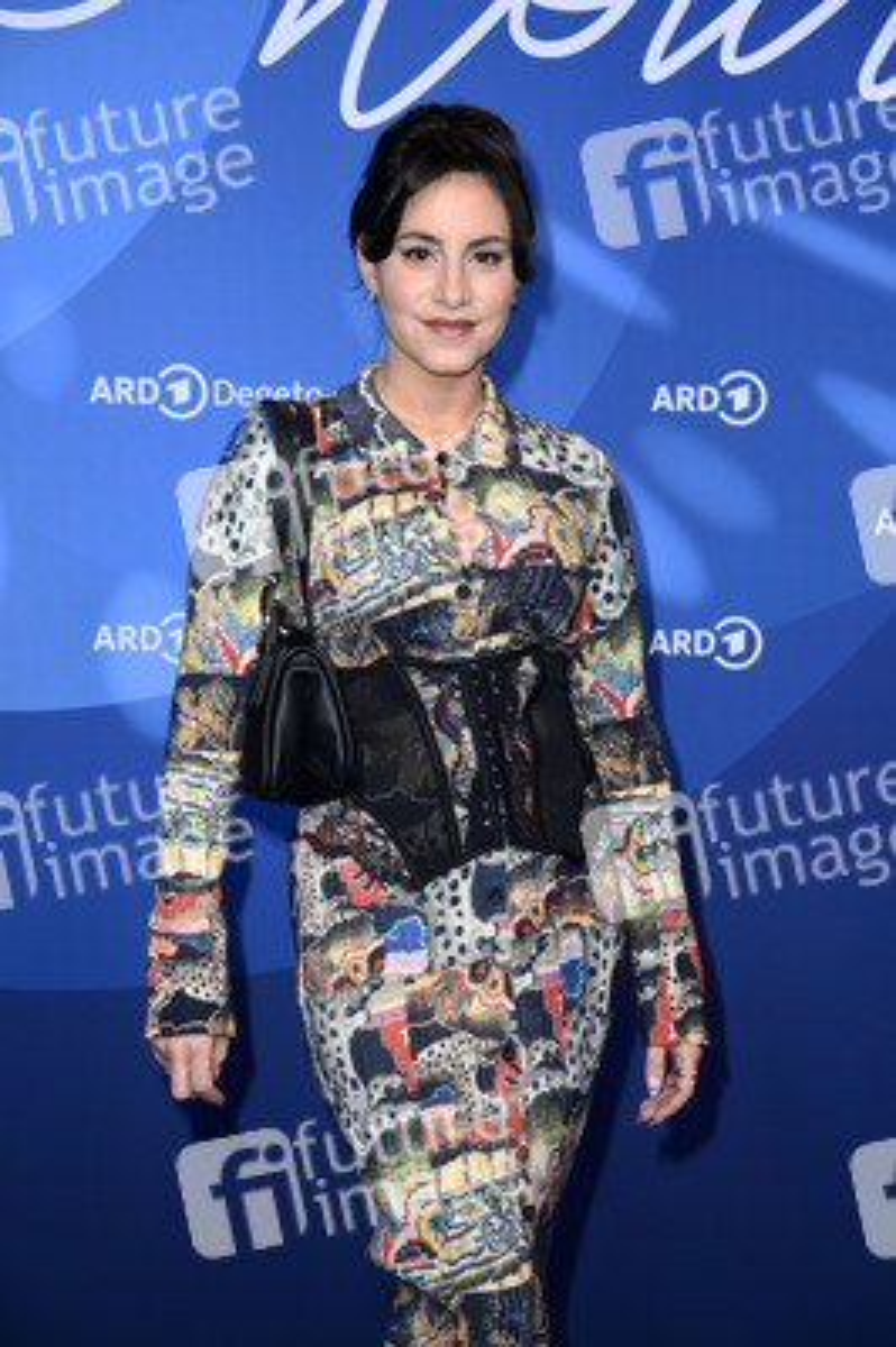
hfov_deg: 16.6
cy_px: 674
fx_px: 3066
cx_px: 448
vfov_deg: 24.8
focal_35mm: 82
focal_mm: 82
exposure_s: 1/250
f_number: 5.6
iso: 800
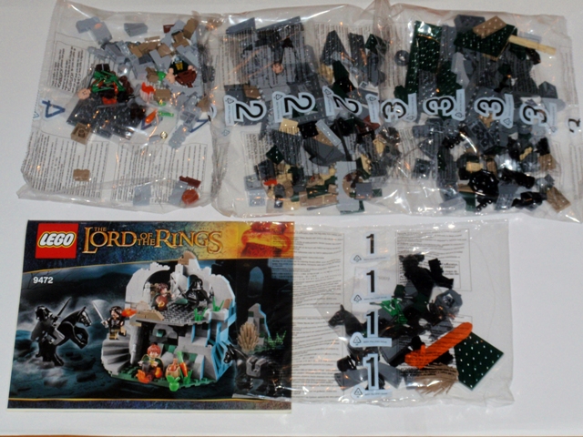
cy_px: 218
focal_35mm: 100
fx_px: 1684
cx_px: 292
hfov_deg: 19.6
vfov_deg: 14.8
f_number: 5.1
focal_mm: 17.68
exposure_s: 1/125
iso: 200
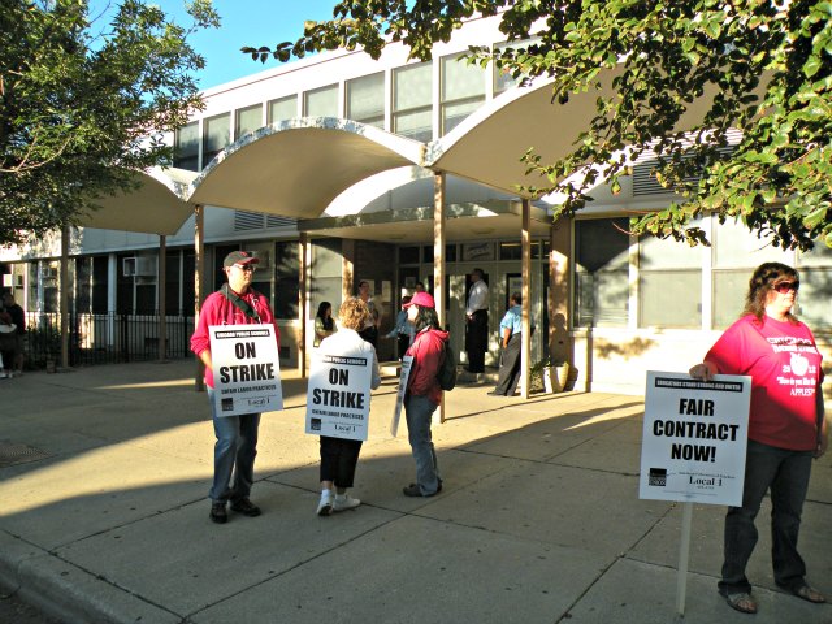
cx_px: 416
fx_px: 649
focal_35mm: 27
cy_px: 312
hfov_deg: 65.3
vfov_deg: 51.4
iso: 100
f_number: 3.2
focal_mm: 4.7
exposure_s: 1/500
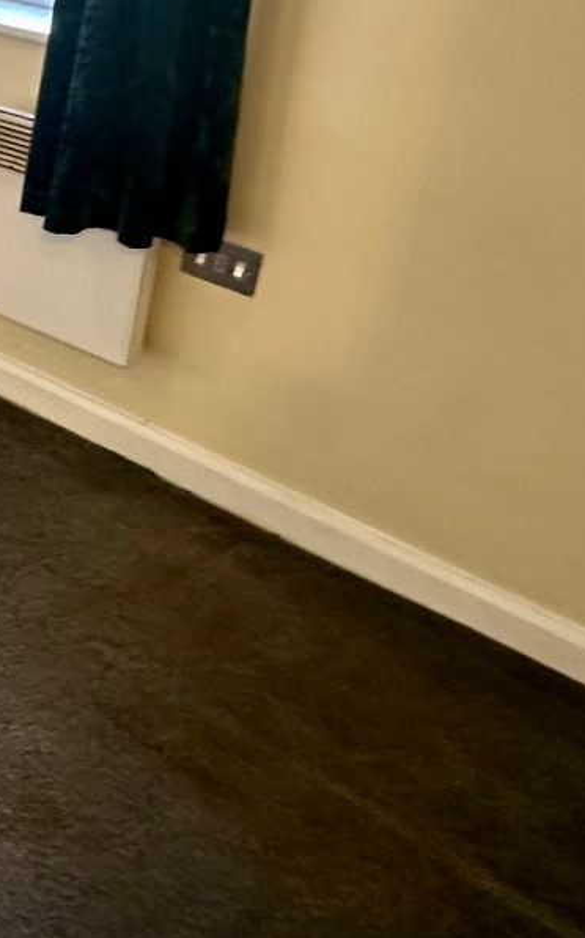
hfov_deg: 20.2
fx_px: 1302
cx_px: -387
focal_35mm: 51
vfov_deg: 38.9
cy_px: 277
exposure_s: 1/50
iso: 250
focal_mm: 2.22
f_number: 2.2
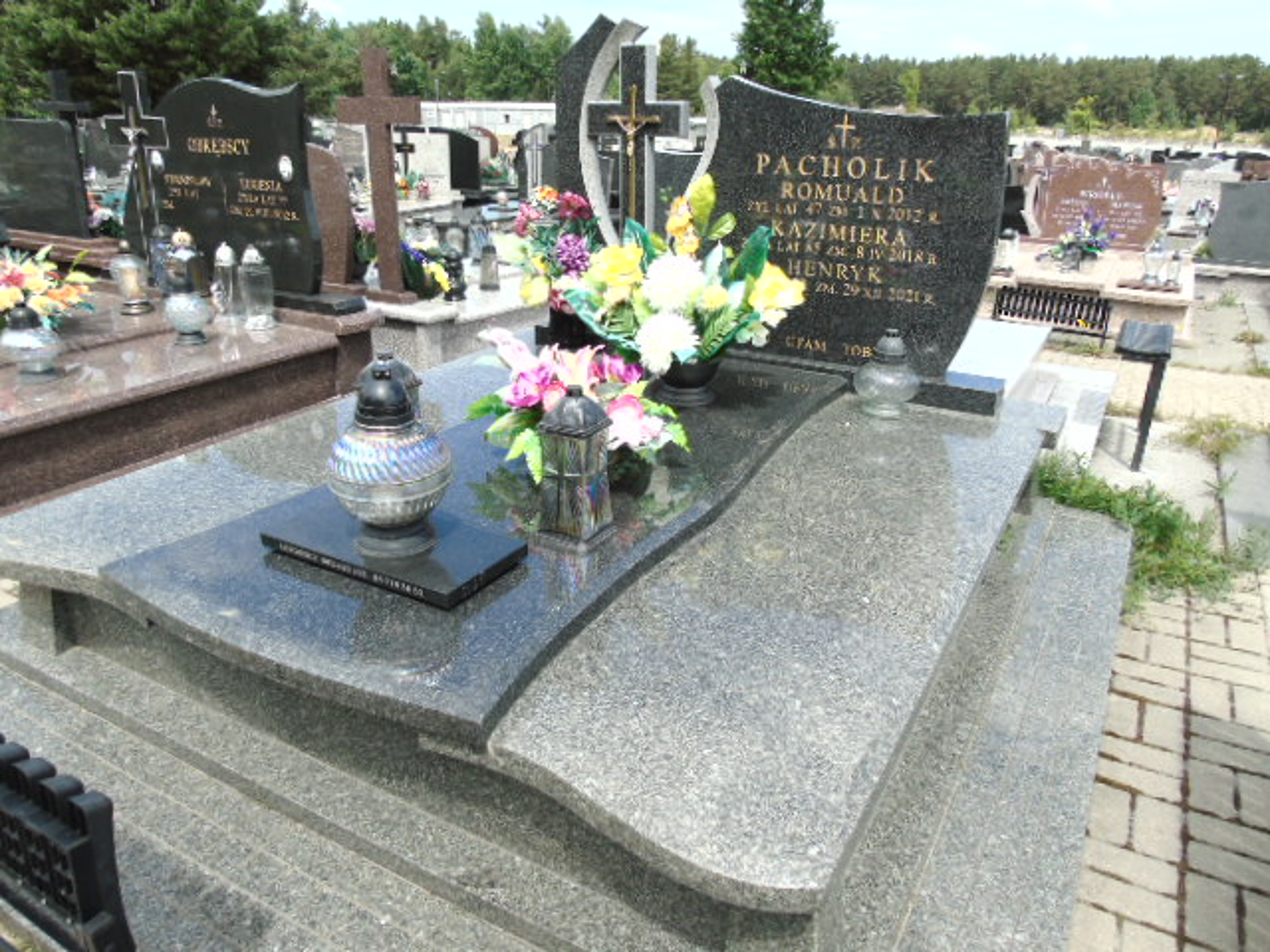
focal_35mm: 25
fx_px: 917
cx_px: 635
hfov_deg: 69.4
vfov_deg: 54.9
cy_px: 476
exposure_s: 1/640
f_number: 3.4
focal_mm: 4.4
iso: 80
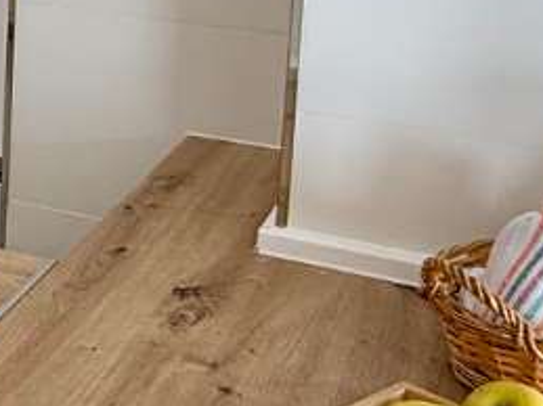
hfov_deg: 21.0
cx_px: -237
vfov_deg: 17.7
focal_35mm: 81
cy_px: -20
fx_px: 1270
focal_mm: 2.22
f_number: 2.2
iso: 50
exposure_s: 1/100
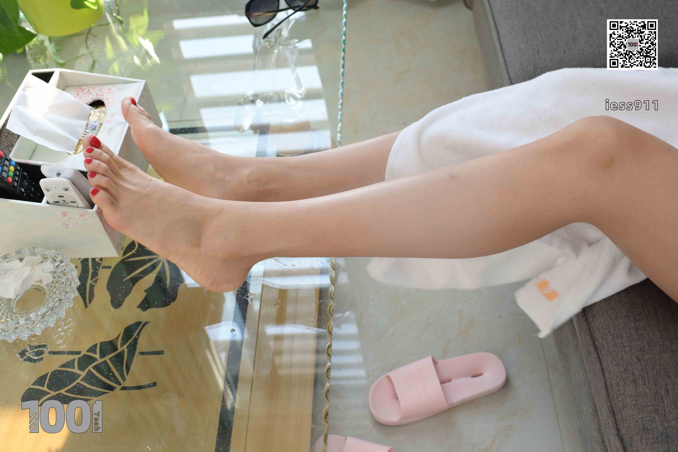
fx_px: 659
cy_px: 226
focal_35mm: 35
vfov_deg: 37.9
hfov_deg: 54.4
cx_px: 339
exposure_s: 1/200
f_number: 5.6
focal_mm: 35
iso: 1250
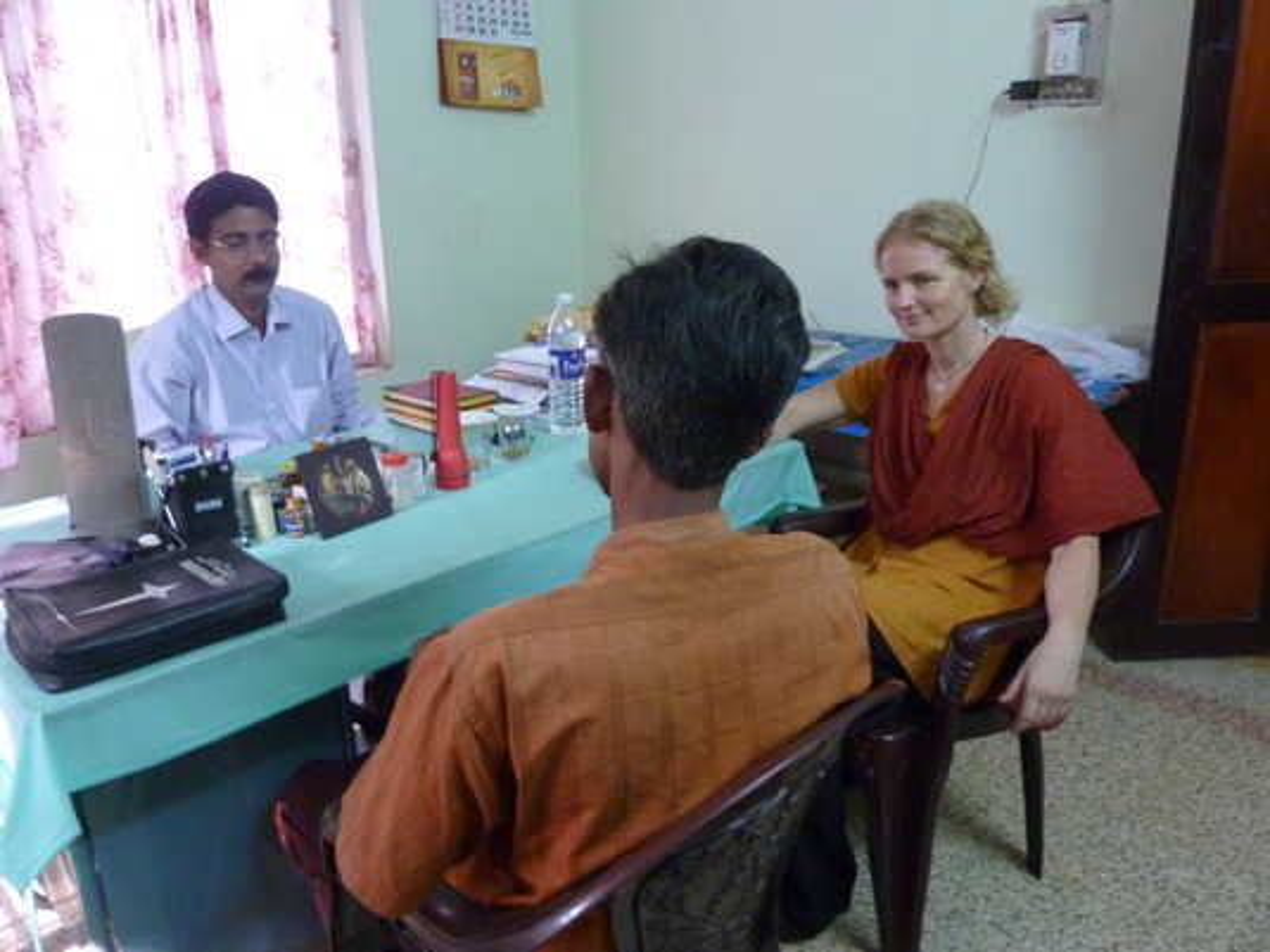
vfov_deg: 54.9
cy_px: 476
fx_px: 917
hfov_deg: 69.4
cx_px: 635
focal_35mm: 25
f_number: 3.3
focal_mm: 4.1
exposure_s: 1/10
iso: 400
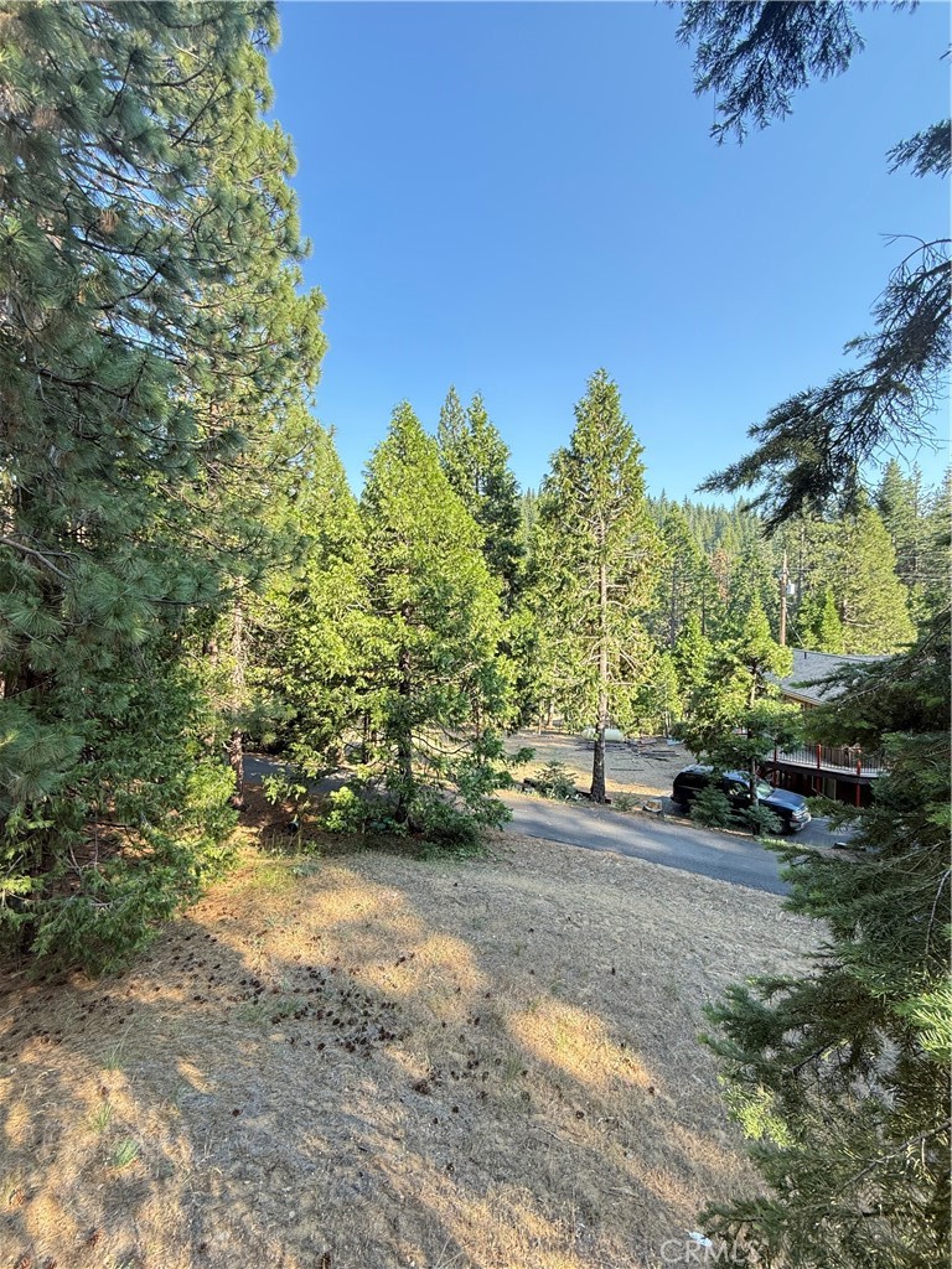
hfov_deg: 85.7
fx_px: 513
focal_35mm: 14
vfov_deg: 102.1
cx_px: 476
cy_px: 634
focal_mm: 2.22
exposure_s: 1/113
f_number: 2.2
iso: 64
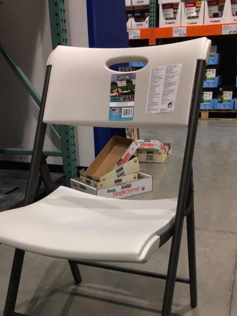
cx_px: 115
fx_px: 374
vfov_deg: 45.1
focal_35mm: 41
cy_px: 210
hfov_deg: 35.1
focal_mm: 4.15
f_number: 2.2
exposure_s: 1/30
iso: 50
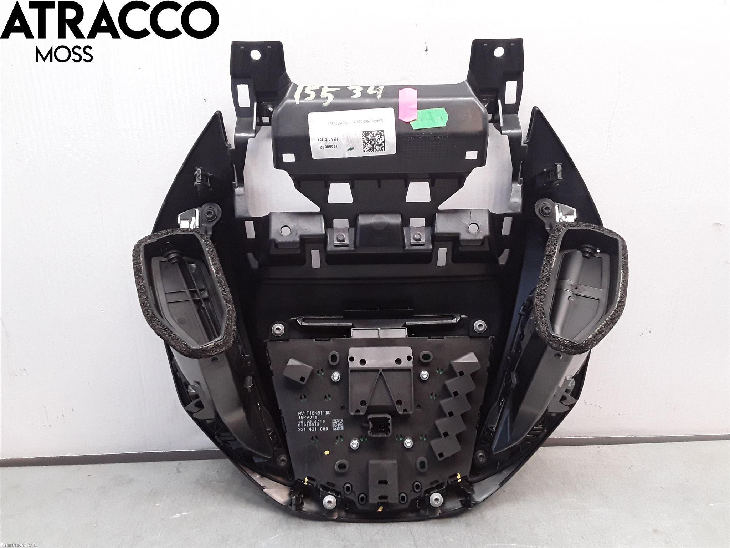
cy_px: 274
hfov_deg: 63.4
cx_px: 365
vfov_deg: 49.7
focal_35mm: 28
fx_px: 590
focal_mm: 2.91
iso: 100
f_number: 1.9
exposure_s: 1/100
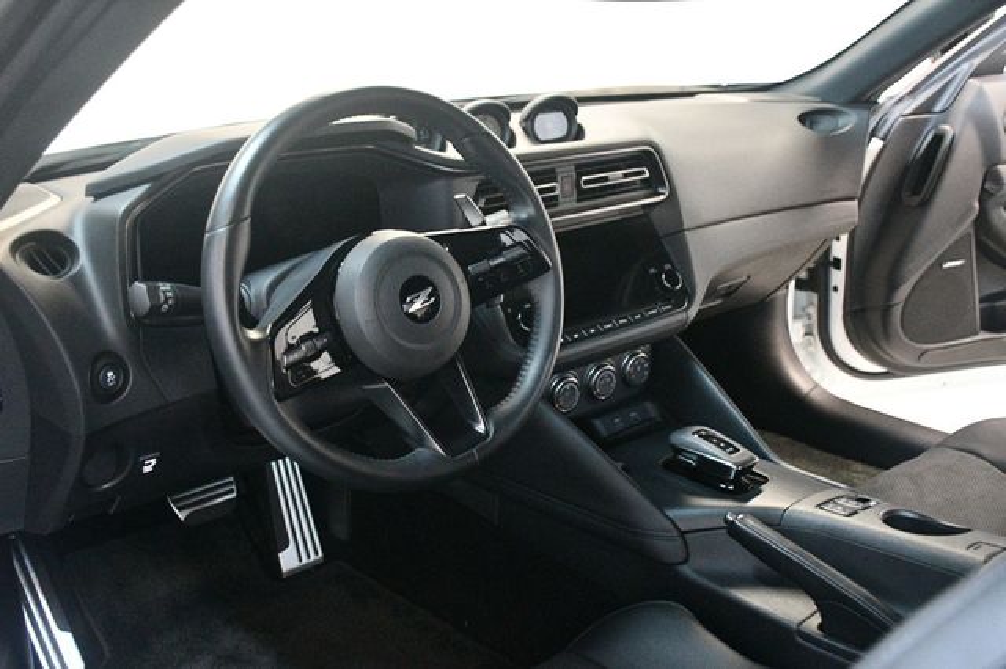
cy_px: 334
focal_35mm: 36
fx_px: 1005
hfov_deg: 53.2
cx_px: 503
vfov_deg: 36.8
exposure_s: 1/60
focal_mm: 24
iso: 8000
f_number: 3.8
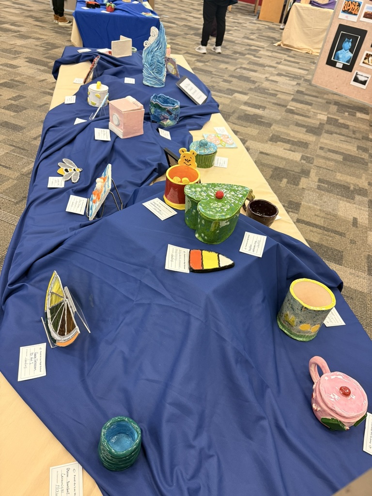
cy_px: 248
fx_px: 344
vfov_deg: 71.6
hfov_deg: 56.8
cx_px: 186
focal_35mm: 24
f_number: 1.78
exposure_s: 1/60
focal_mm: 6.76
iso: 320
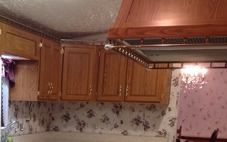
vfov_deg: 15.2
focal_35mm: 83
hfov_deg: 24.1
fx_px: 513
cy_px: 170
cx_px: 16
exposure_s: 1/20
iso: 100
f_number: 2.4
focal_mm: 4.12
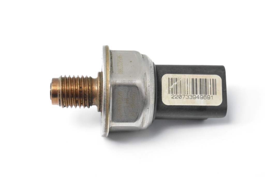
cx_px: 132
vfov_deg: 16.5
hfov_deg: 24.6
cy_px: 88
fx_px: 607
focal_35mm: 82
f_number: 10
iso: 6400
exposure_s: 1/400
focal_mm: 55
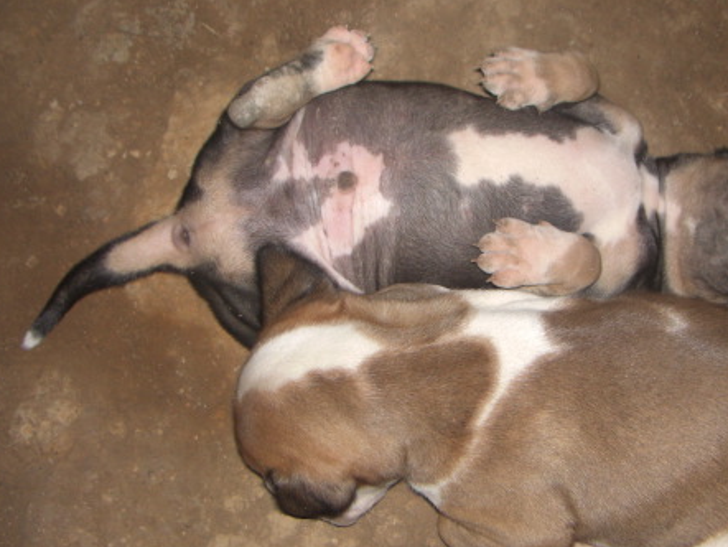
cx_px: 453
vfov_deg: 26.6
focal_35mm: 55
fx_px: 1157
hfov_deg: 34.7
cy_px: 285
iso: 100
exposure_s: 1/60
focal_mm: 6.3
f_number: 3.4
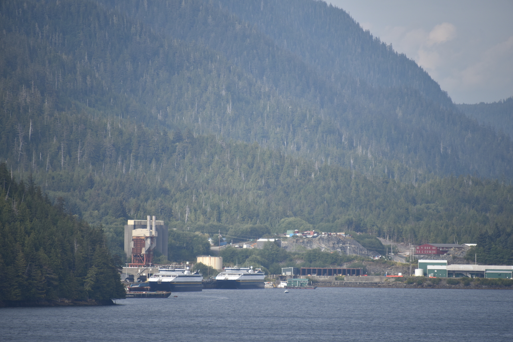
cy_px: 171
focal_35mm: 300
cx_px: 256
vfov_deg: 4.6
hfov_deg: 6.9
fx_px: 4276
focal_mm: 300
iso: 200
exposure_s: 1/640
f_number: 5.6
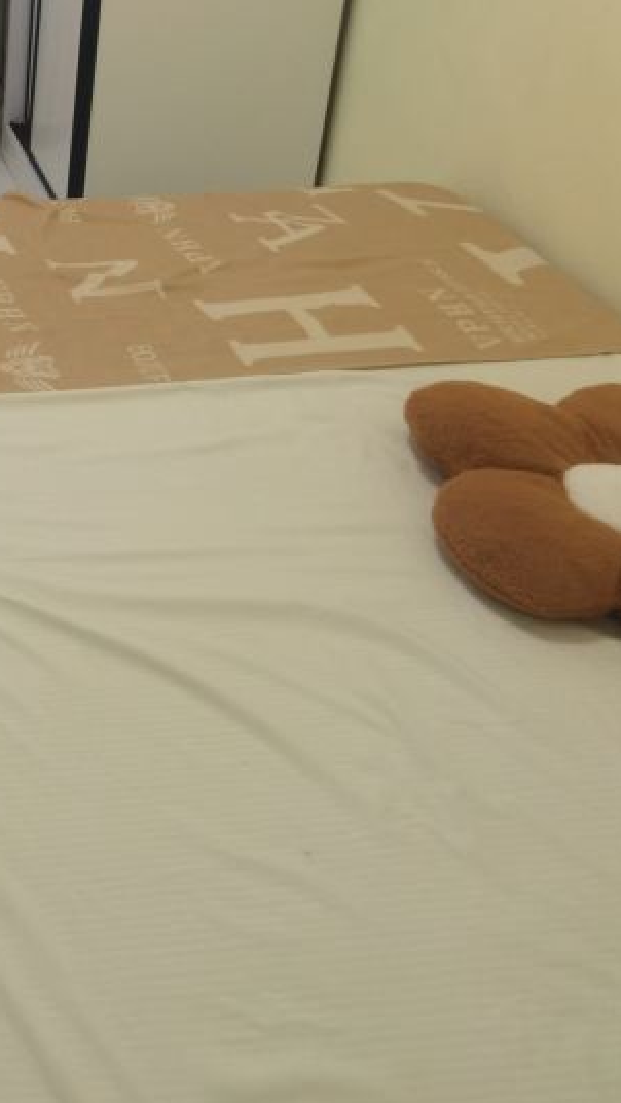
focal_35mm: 39
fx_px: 1140
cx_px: -191
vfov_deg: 46.5
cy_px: 106
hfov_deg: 25.9
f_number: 1.8
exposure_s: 1/50
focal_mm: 4.4
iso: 320
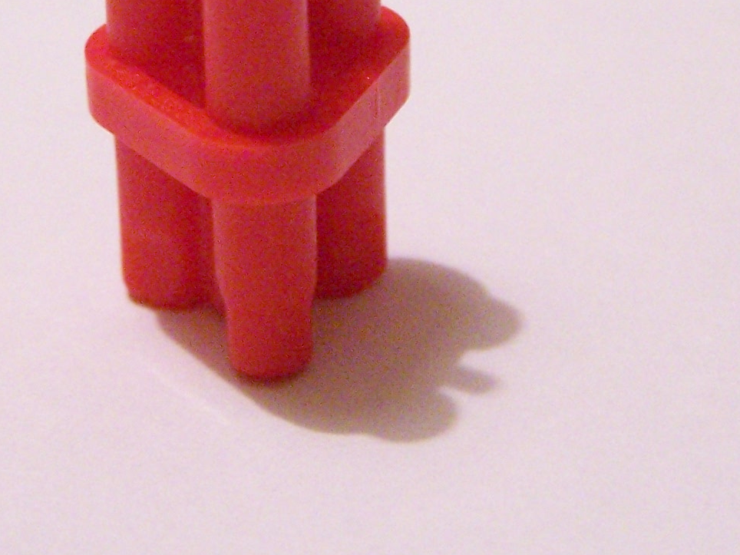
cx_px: 310
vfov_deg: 8.6
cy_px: -35
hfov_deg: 11.6
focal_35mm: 171
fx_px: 3656
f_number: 3.2
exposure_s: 1/20
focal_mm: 10.7
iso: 400
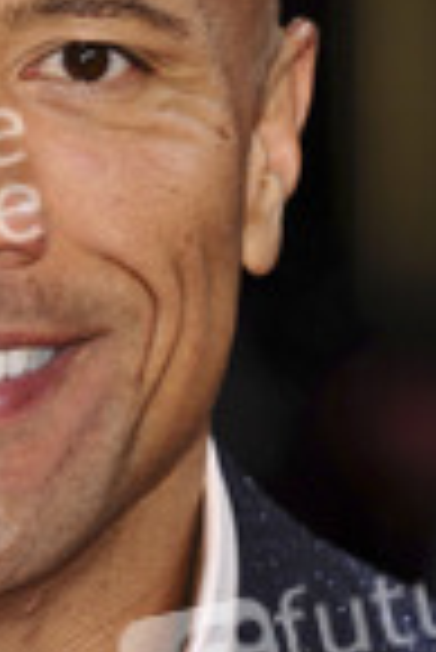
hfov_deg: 2.2
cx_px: -56
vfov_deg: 3.2
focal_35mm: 639
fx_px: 11587
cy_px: 441
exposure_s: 1/250
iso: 320
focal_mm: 155
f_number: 4.5
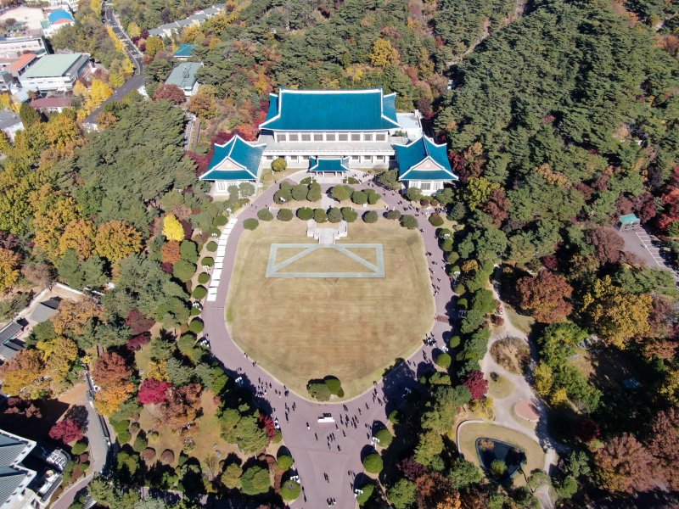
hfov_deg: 71.6
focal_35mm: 24
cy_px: 254
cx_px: 340
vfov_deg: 56.8
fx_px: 471
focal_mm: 4.39
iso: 100
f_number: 2.8
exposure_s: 1/800
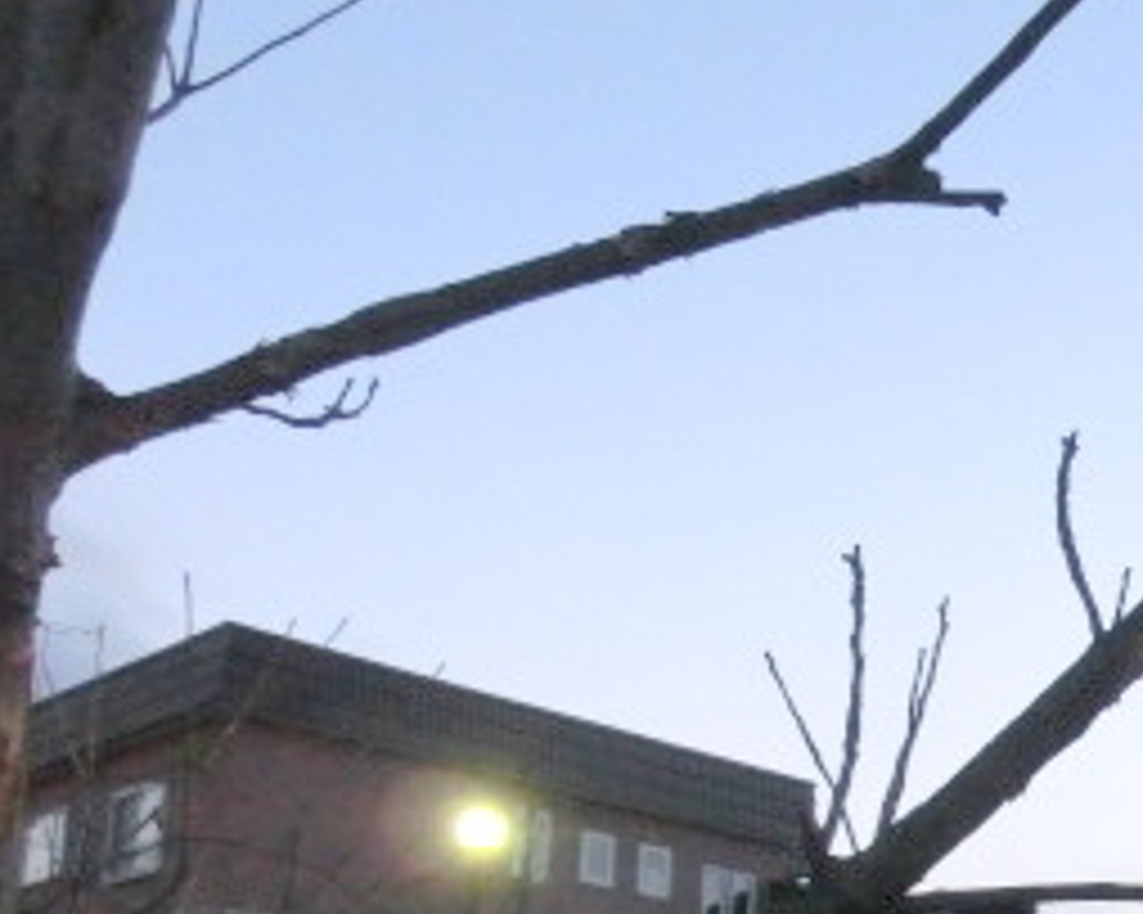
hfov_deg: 28.8
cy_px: 1027
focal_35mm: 59
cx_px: 1278
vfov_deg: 24.0
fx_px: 1995
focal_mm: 4.24
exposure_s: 1/100
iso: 800
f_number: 3
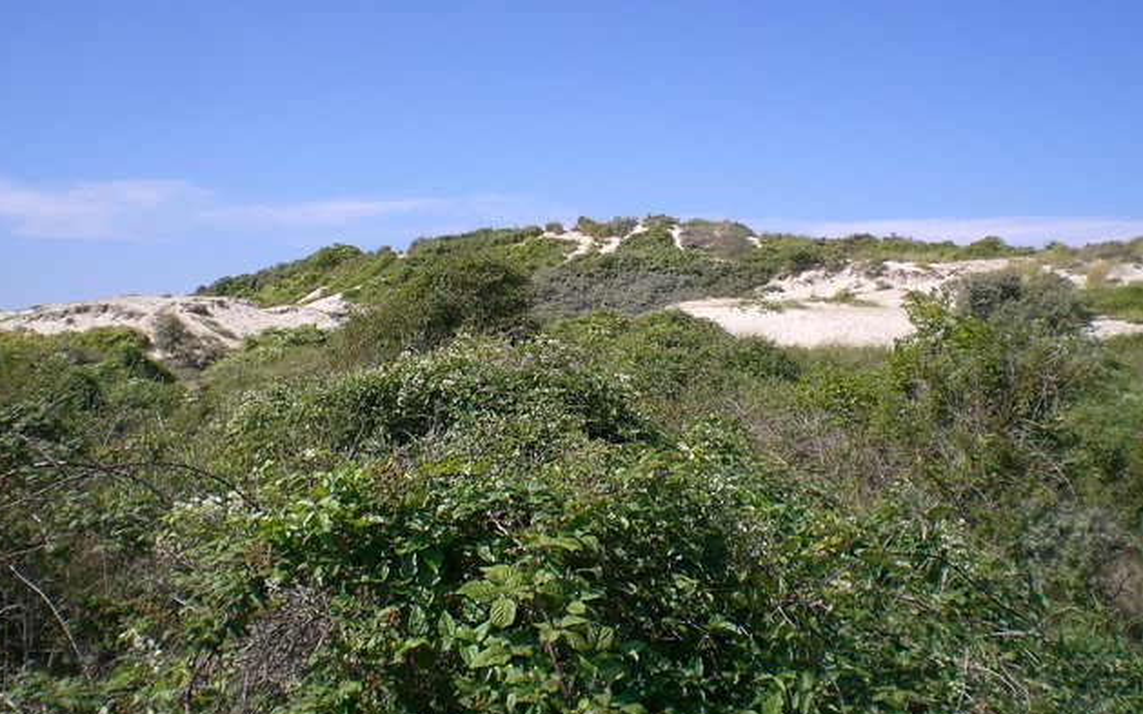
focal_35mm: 41
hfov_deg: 48.2
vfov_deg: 31.2
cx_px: 563
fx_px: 1277
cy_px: 362
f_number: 4.4
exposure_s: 1/400
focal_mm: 6.3
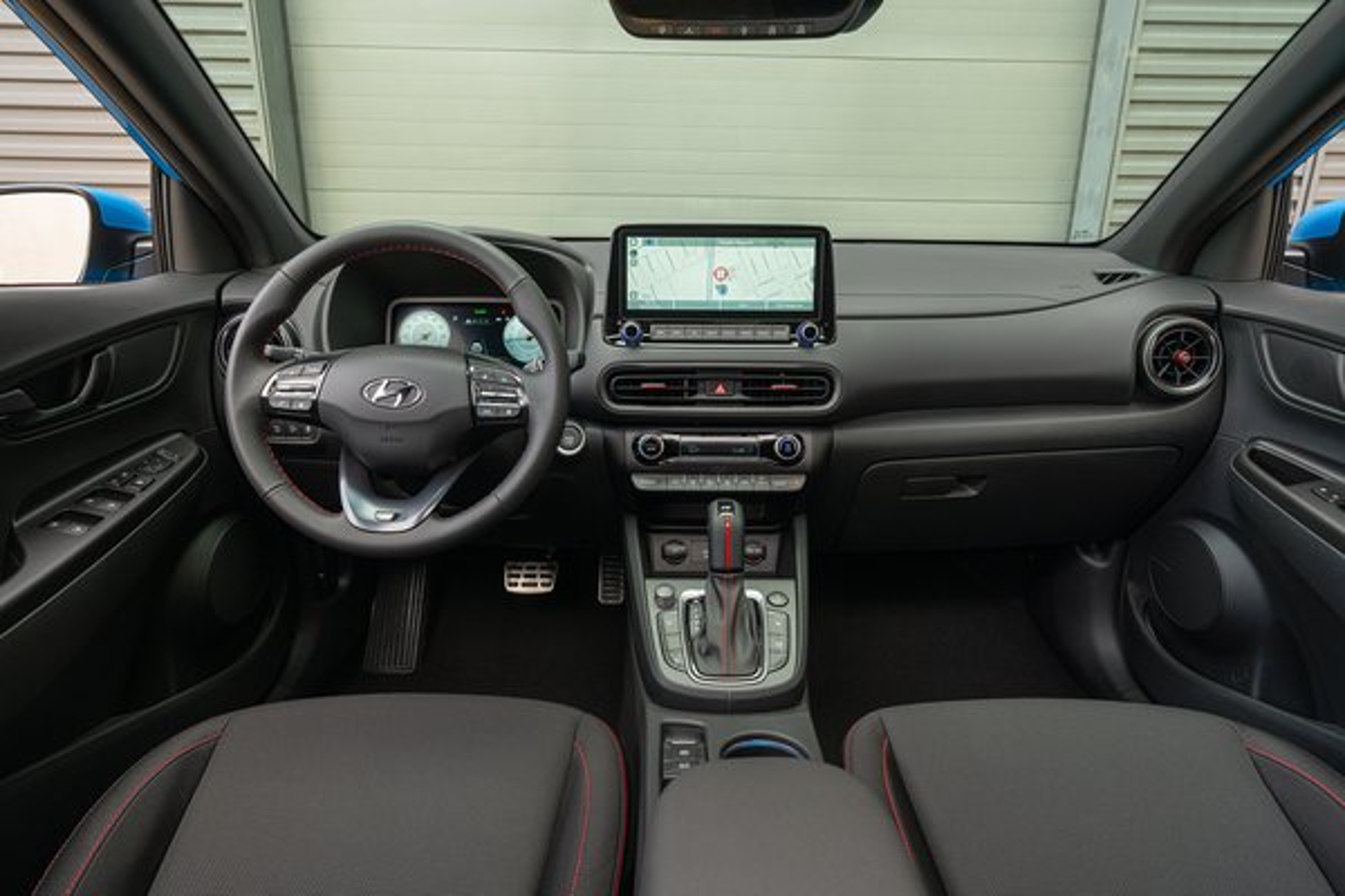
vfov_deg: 64.6
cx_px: 672
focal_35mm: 19
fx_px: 710
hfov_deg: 86.9
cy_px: 448
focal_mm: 19
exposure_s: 1/50
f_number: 7.1
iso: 320
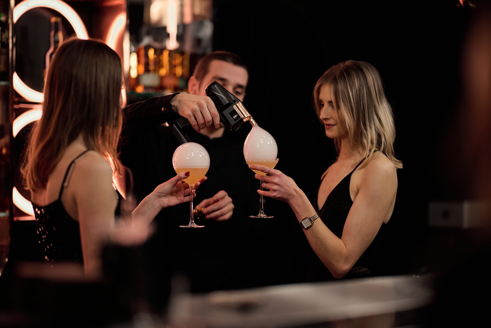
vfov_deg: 16.1
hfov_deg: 23.9
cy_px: 164
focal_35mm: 85
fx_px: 1159
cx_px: 246
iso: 320
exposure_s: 1/125
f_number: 1.2
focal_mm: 85
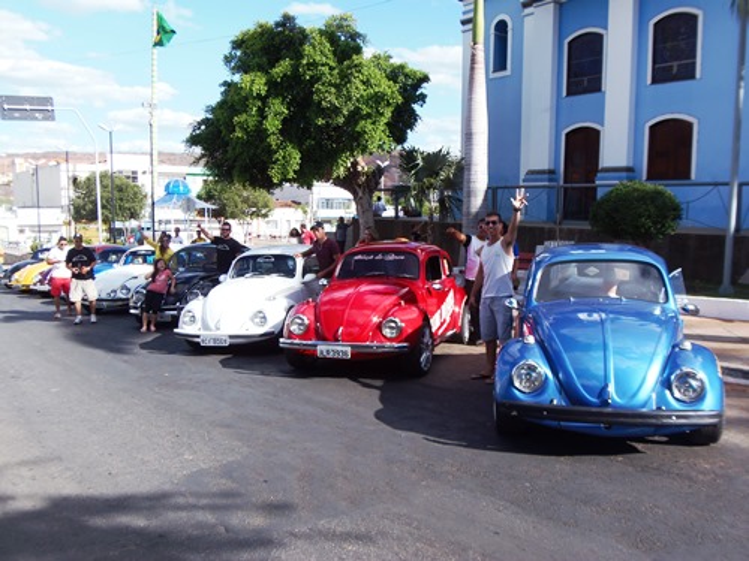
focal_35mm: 30
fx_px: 649
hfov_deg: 60.0
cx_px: 374
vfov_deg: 46.8
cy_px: 280
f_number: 3.2
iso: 64
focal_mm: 5.5
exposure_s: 1/640
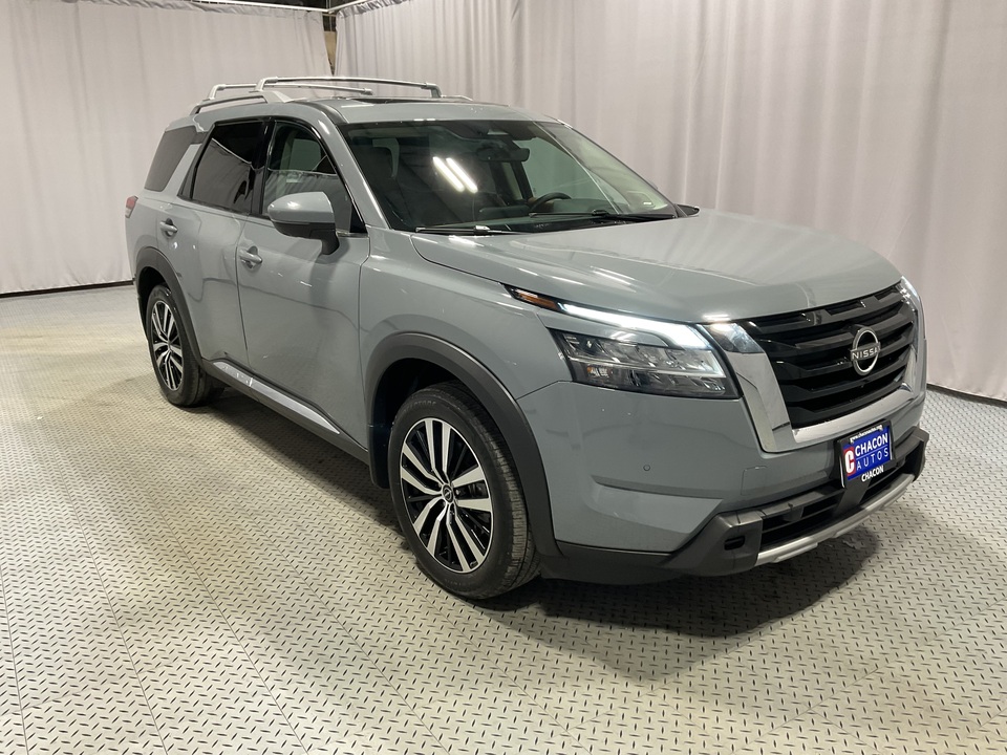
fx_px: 844
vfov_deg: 48.2
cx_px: 504
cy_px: 378
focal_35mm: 29
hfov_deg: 61.7
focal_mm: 3
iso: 50
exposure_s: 1/50
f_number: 1.8
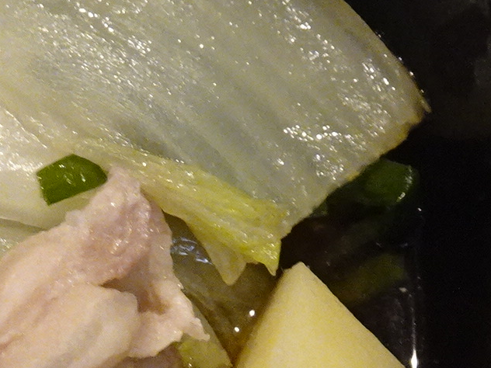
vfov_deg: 12.0
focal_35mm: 123
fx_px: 1745
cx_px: -19
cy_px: 288
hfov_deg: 15.7
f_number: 4
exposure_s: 1/30
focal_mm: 5.11
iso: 500
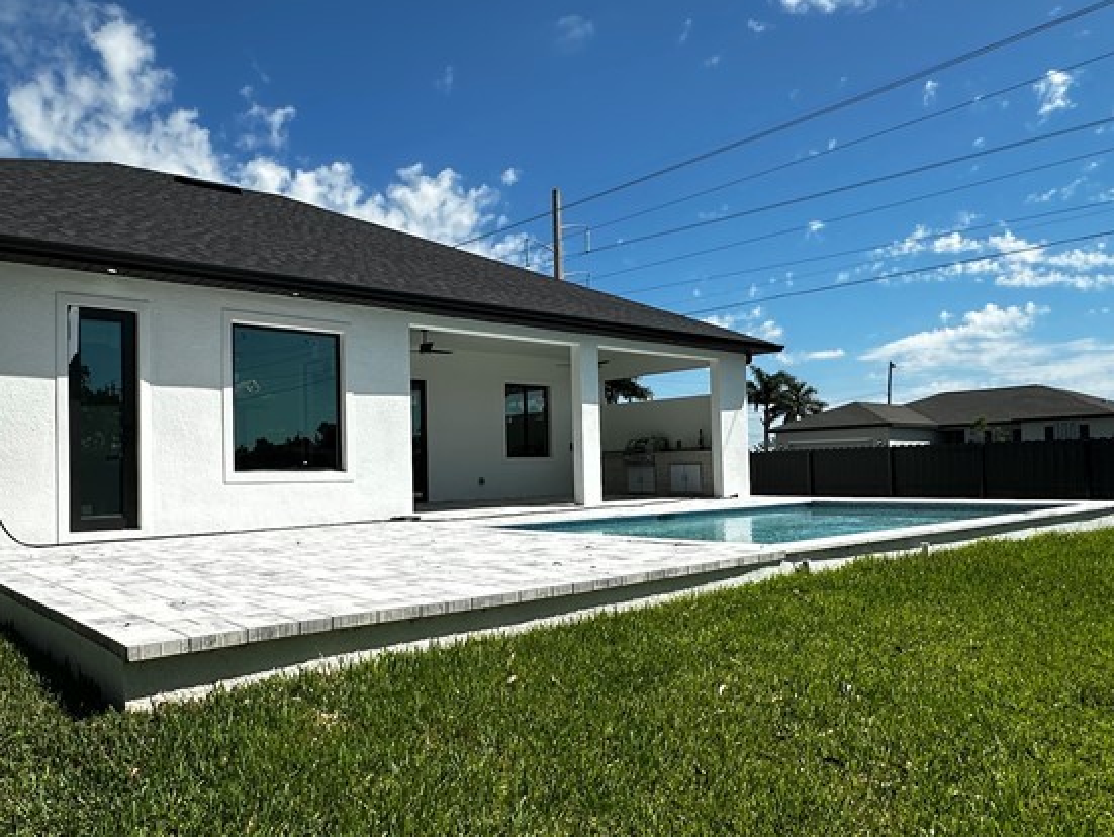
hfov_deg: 66.9
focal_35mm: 26
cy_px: 445
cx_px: 469
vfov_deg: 53.1
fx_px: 837
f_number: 2.2
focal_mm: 2.22
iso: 50
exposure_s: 1/3731
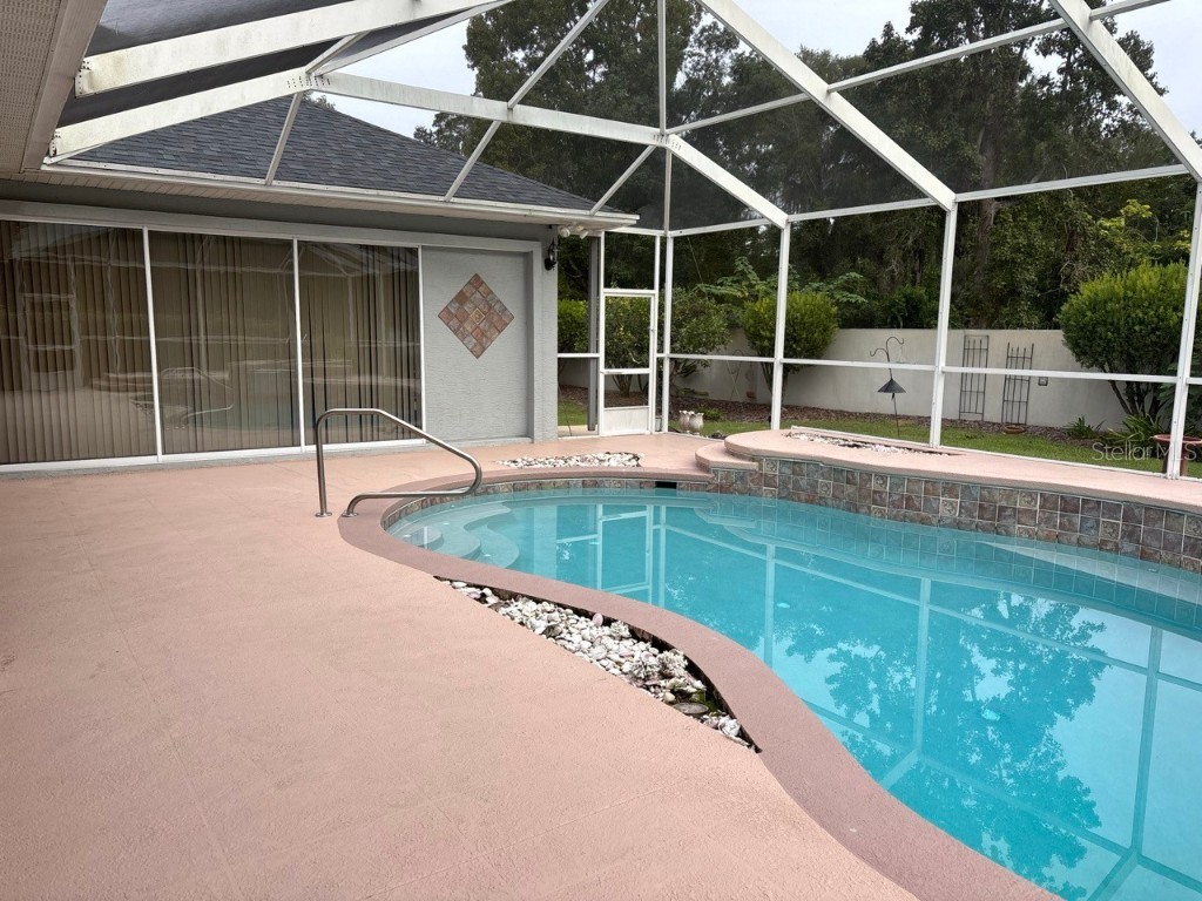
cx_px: 601
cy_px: 450
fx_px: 903
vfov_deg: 53.1
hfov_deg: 67.3
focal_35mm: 26
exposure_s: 1/531
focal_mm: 5.96
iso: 50
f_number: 1.6
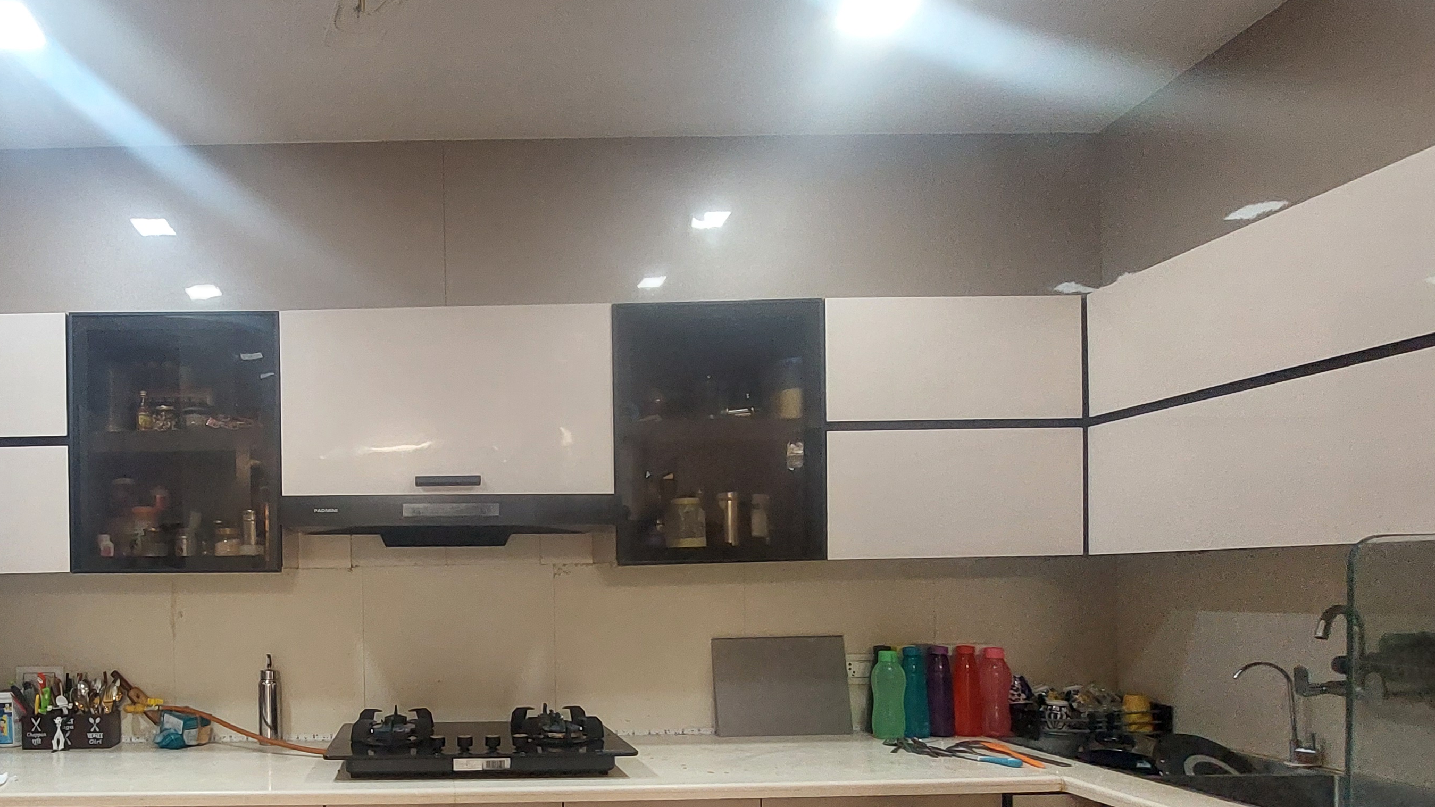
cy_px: 588
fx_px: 799
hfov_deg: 79.3
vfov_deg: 51.7
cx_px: 411
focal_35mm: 21
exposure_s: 1/50
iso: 320
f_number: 2.2
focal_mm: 1.74
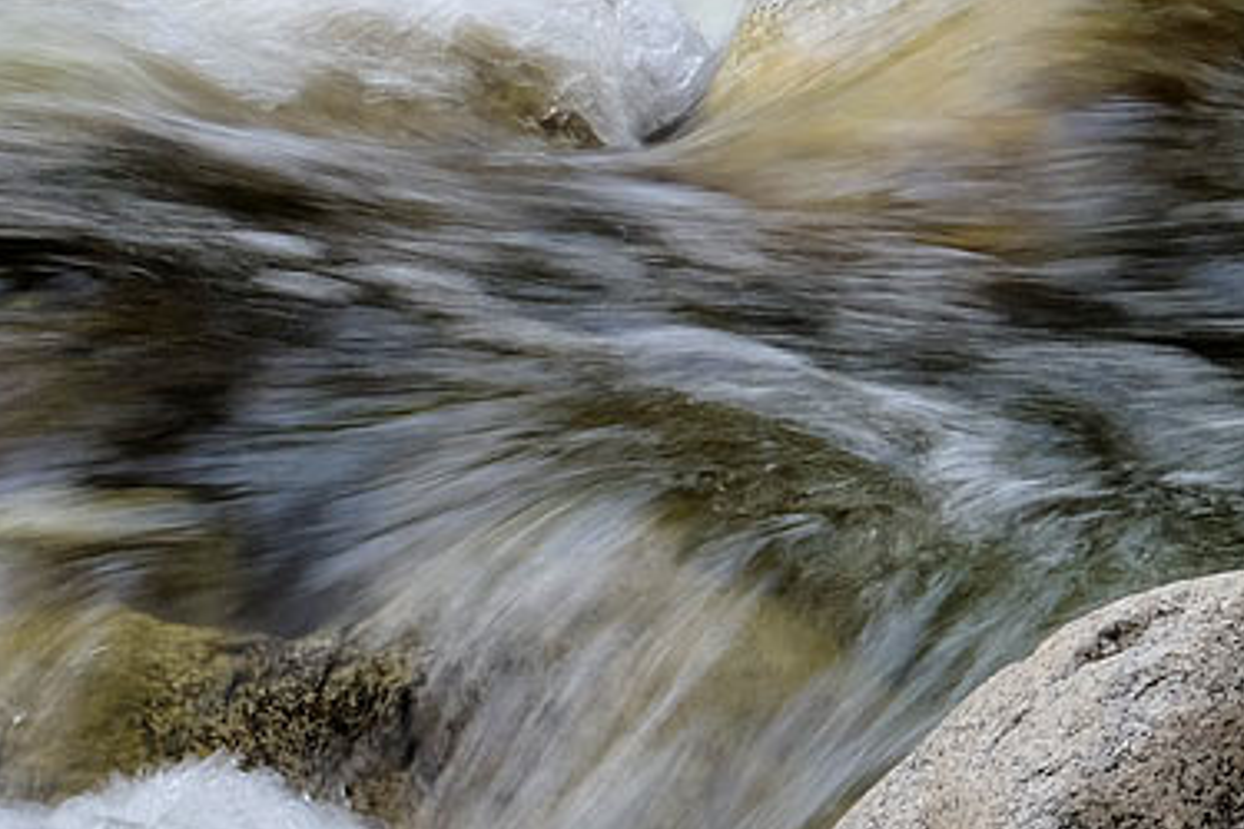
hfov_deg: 3.3
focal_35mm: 624
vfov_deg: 2.2
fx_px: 21561
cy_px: 854
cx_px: -398
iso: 400
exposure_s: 1/15
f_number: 22
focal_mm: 156.1
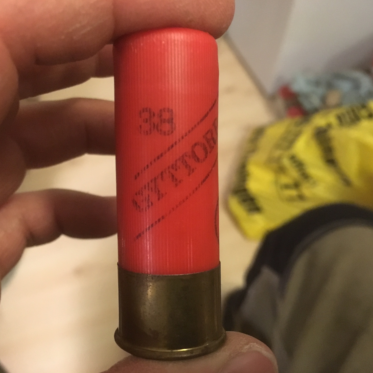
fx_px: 427
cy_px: 185
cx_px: 149
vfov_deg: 47.2
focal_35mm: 35
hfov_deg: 46.9
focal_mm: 4.15
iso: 320
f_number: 2.2
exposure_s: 1/17
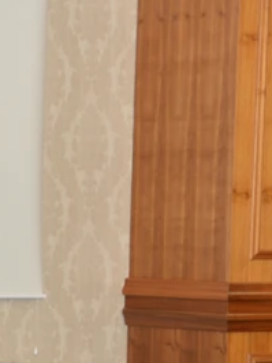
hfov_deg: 5.4
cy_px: 347
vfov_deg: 7.5
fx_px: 2760
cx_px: -413
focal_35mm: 263
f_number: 4.5
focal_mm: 55
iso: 160
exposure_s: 1/60
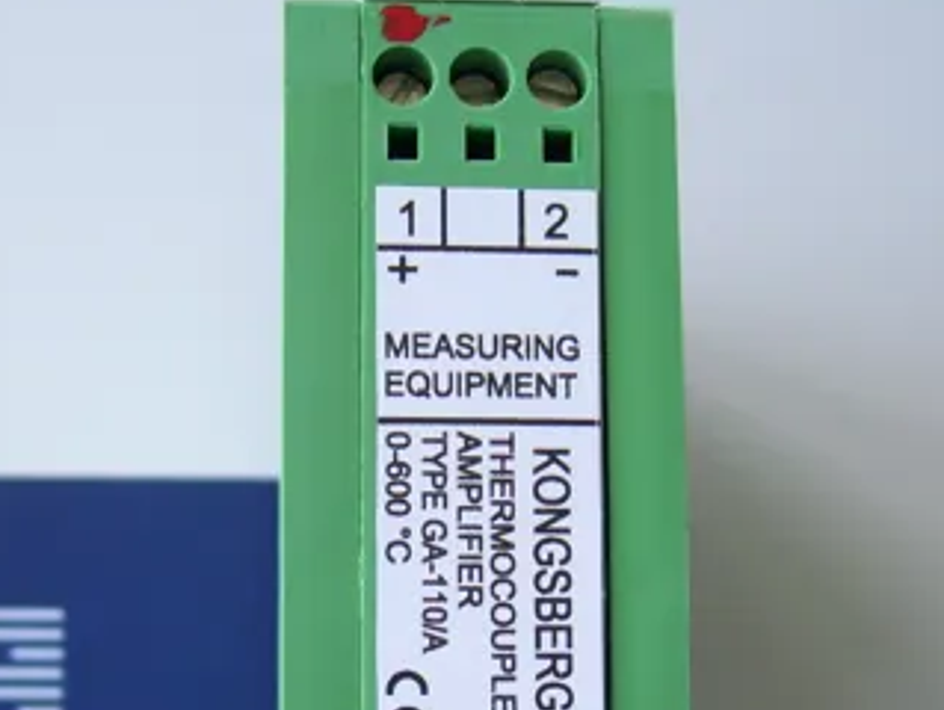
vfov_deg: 20.7
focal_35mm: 70
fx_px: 1911
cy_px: 605
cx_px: 358
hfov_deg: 27.7
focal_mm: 6
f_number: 2.7
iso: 80
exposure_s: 1/160
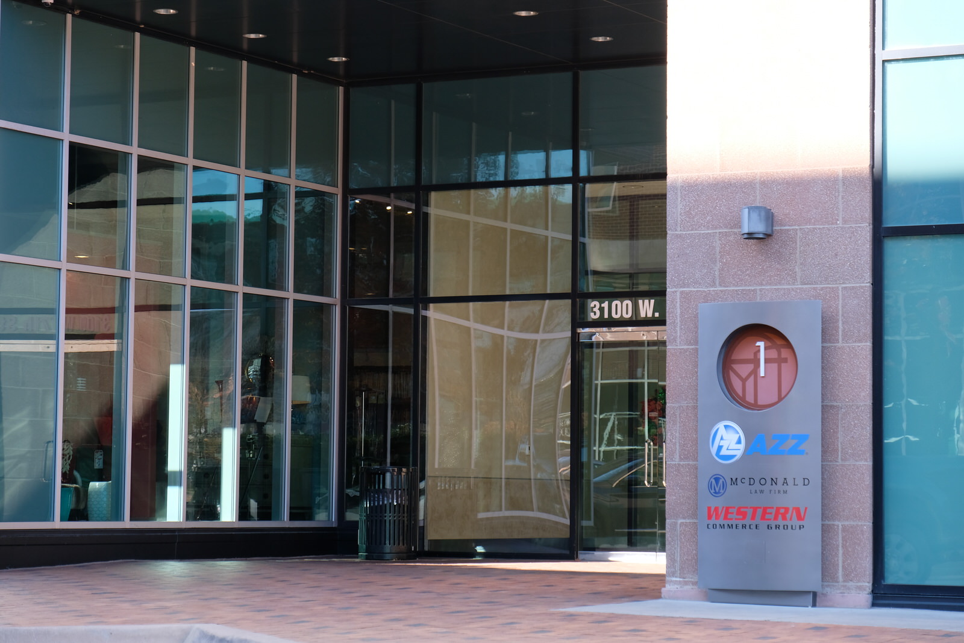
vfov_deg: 14.6
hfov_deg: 21.7
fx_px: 2517
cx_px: 482
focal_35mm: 94
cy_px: 322
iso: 400
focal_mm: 62.4
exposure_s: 1/105
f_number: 5.3
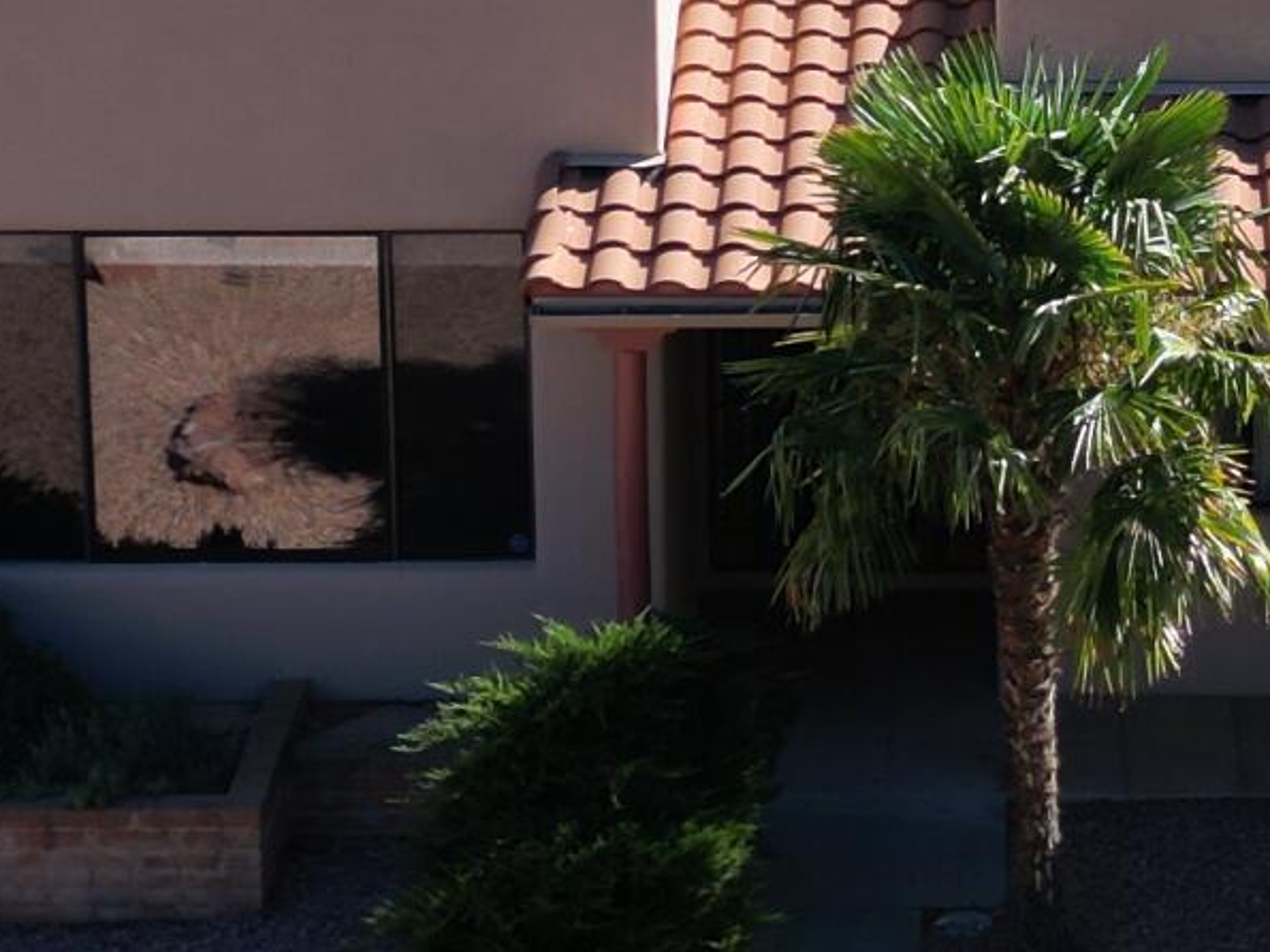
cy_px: -92
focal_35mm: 121
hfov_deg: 16.1
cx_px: 1086
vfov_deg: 12.0
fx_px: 4438
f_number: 1.7
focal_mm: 6.72
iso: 110
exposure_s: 1/2000
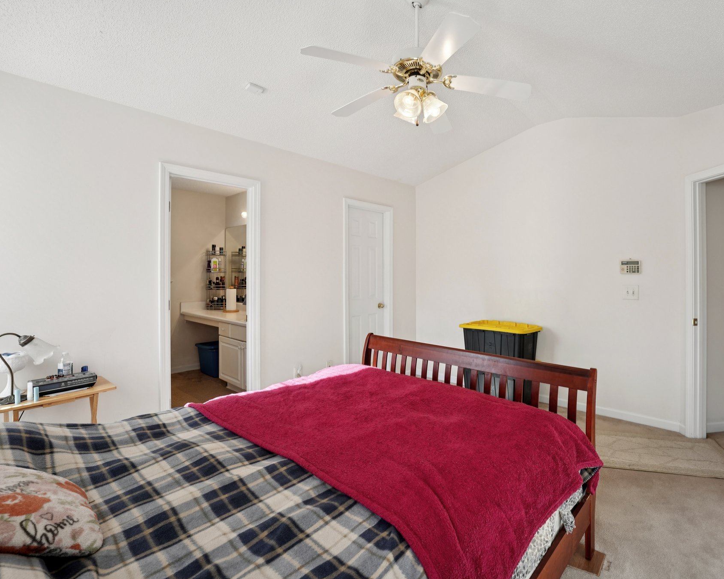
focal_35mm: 16
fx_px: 343
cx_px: 433
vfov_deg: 80.4
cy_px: 289
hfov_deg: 92.0
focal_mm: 14
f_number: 8
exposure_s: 1/60
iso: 320
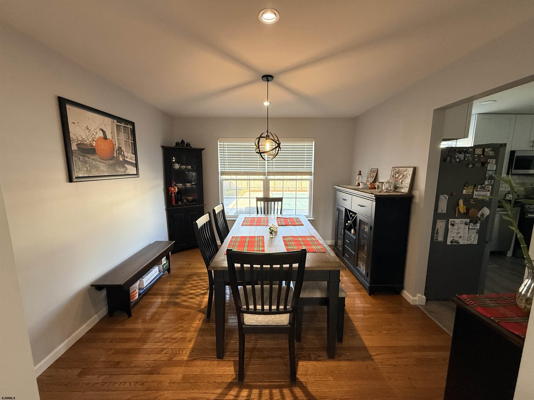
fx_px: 216
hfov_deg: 102.1
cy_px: 200
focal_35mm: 14
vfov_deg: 85.7
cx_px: 267
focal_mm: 2.22
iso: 200
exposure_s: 1/120
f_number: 2.2
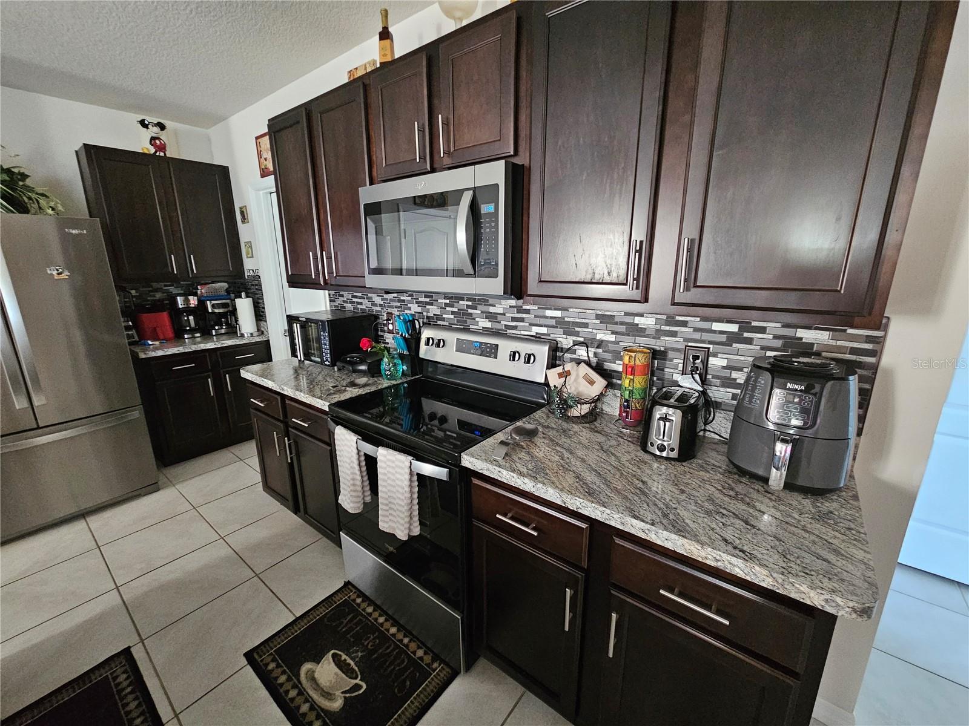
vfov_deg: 89.9
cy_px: 363
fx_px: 364
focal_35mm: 13
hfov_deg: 106.2
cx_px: 484
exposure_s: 1/24
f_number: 2.2
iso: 800
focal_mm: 2.2
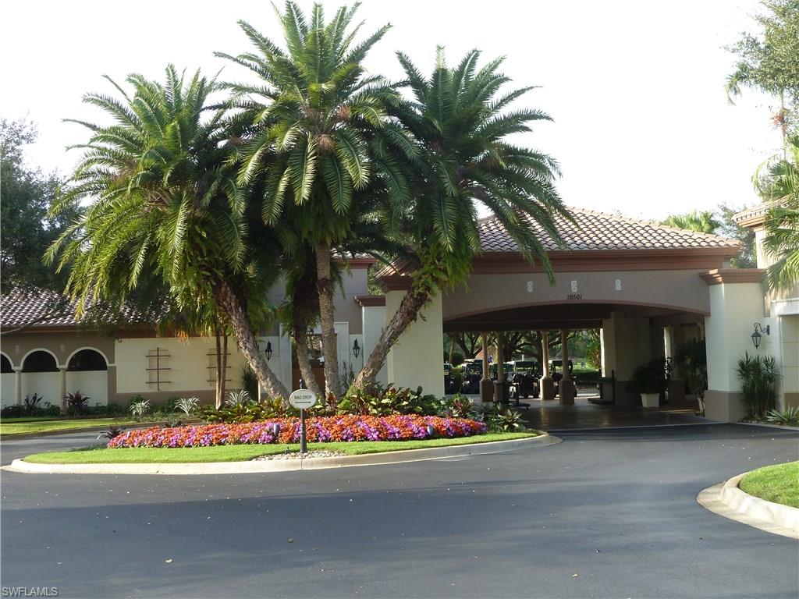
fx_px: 969
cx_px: 400
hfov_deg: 44.8
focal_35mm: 42
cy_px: 300
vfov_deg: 34.3
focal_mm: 6.9
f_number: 3.7
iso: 80
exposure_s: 1/100
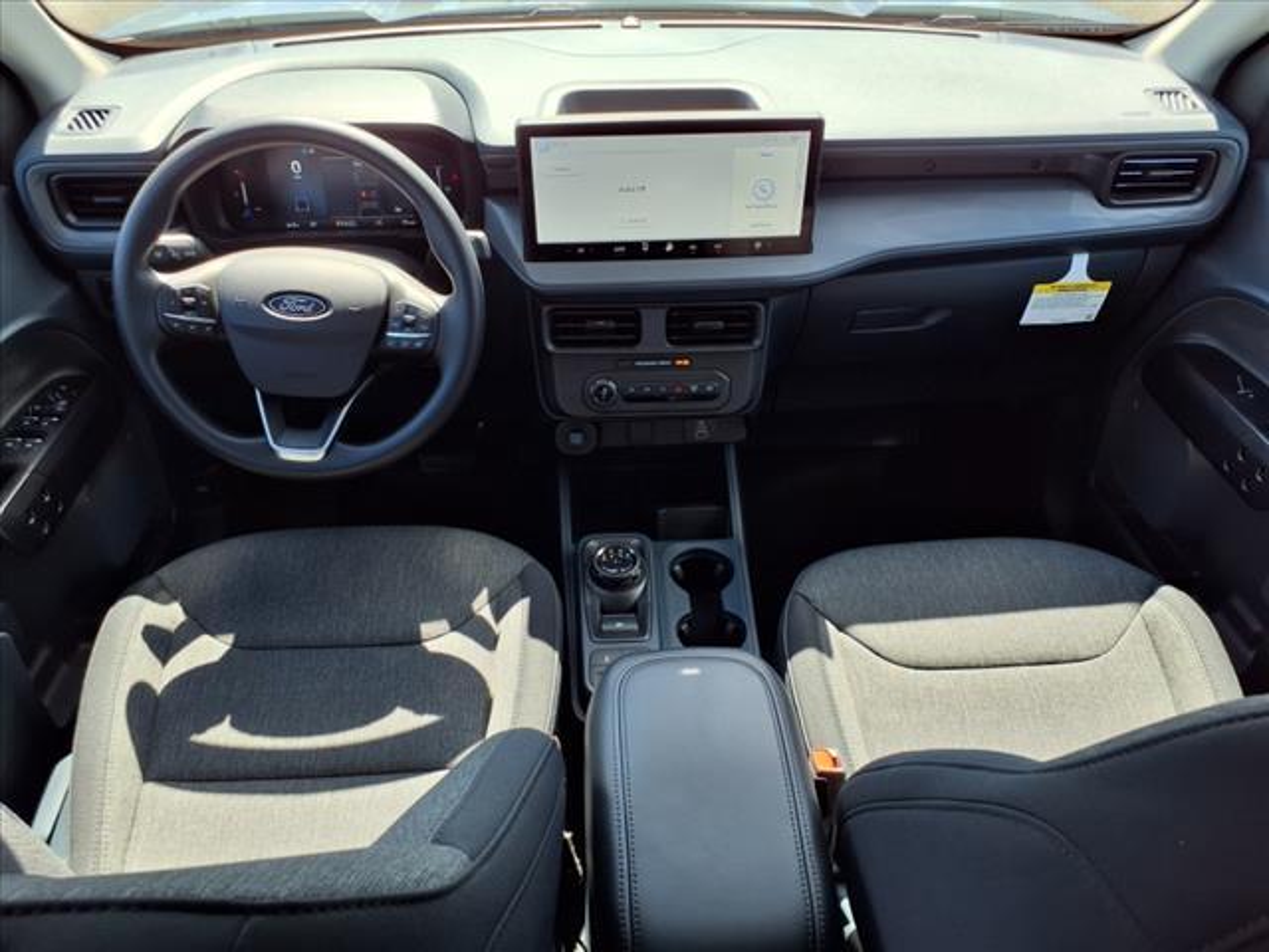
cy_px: 476
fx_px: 990
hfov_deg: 65.3
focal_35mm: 27
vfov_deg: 51.4
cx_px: 634
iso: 40
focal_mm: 3.58
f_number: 1.9
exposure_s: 1/141
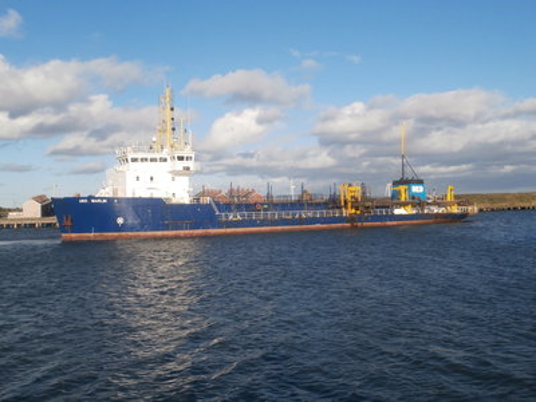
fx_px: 588
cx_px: 268
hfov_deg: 49.0
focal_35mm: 38
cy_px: 201
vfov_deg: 37.7
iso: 100
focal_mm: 6.67
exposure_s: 1/800
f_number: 3.9
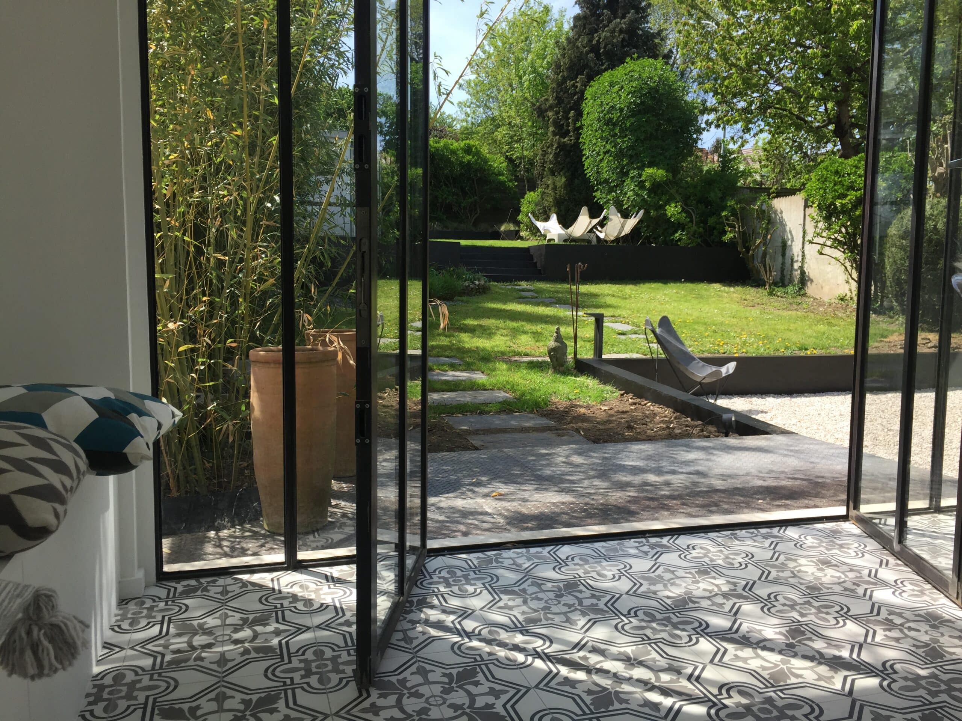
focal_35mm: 29
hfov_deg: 61.7
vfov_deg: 48.2
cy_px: 360
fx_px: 806
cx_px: 481
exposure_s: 1/989
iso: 32
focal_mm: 4.15
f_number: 2.2
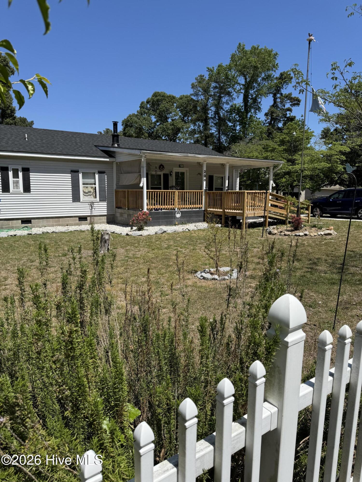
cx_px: 181
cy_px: 241
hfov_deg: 56.8
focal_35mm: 24
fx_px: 335
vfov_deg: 71.6
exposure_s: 1/4950
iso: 80
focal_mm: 6.76
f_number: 1.78
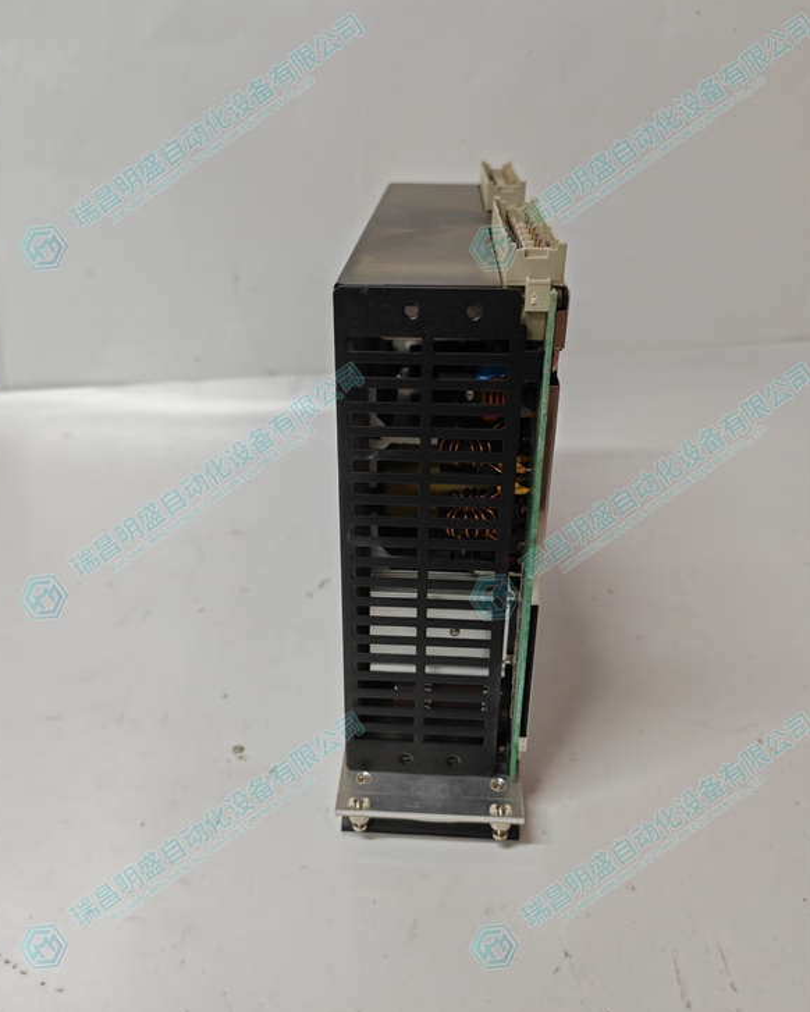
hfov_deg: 50.0
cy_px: 518
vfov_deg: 60.4
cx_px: 397
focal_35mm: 29
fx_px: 869
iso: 1000
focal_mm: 6.12
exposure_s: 1/100
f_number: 1.9
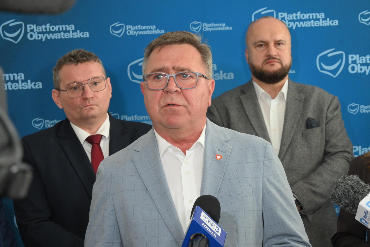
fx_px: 771
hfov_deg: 27.0
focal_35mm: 75
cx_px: 185
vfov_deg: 18.2
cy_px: 124
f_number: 6.3
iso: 3200
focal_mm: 50
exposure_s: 1/100
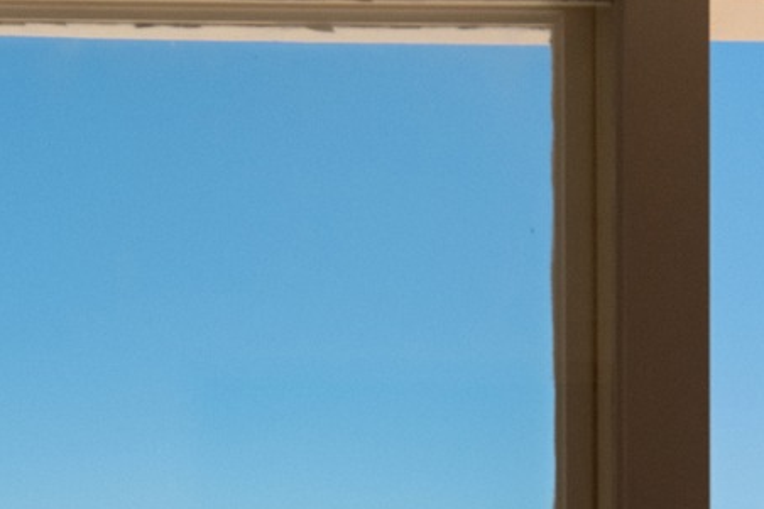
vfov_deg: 18.3
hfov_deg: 28.9
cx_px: 553
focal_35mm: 69
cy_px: 673
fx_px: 1464
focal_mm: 17
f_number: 4.5
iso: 640
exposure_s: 1/6400
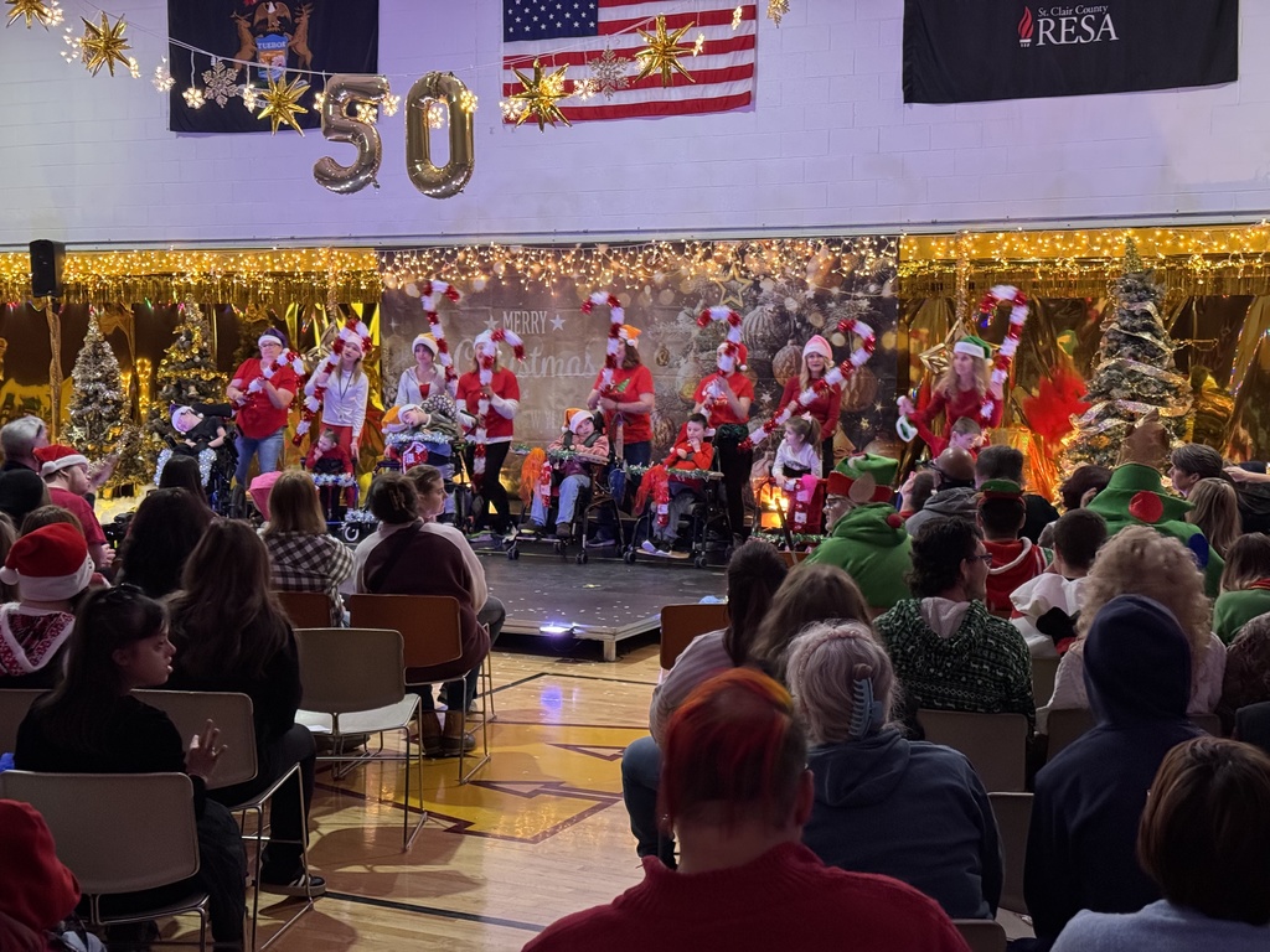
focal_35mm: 48
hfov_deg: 39.7
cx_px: 635
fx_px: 1761
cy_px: 476
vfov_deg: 30.3
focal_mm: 6.76
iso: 500
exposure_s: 1/30
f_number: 1.78
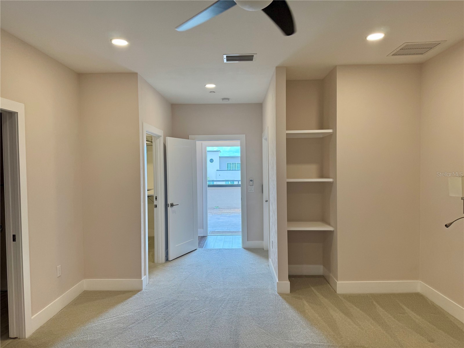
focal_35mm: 24
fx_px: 322
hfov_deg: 71.6
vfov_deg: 56.8
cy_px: 174
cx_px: 232
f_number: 1.78
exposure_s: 1/260
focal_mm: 6.76
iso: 64
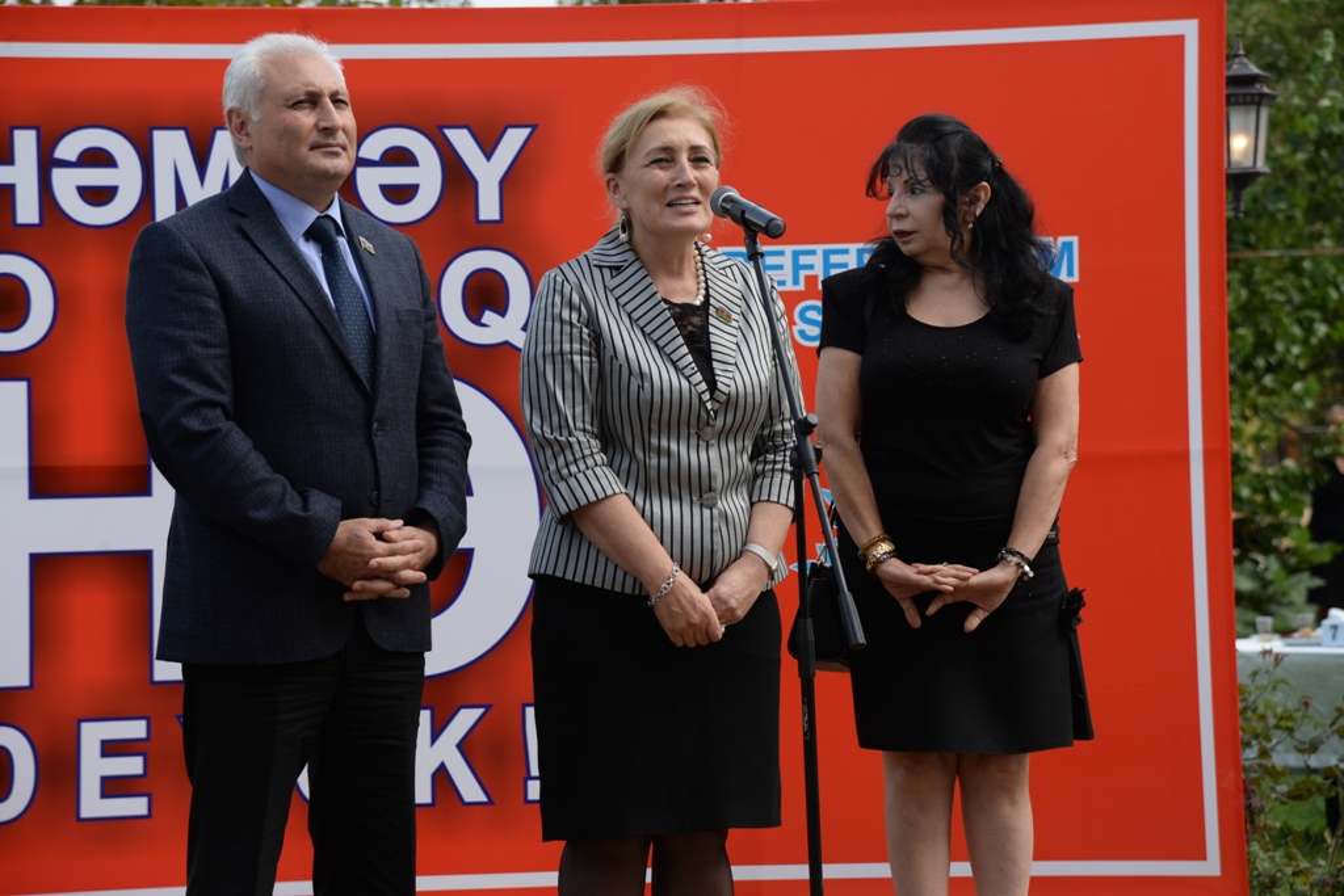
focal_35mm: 105
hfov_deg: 19.5
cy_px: 448
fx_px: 3920
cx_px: 672
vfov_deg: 13.0
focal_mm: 105
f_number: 6.3
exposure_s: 1/800
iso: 560
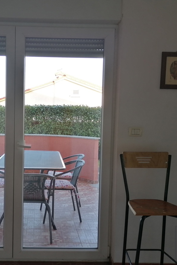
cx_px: 44
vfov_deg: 50.7
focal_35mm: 38
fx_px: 280
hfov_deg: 34.3
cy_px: 132
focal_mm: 4.75
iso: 50
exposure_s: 1/100
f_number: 1.8
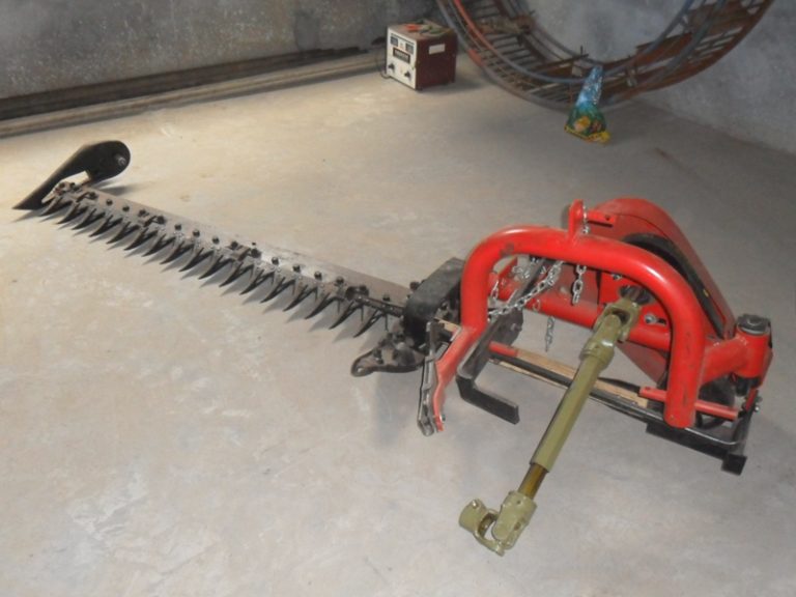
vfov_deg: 38.7
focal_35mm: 37
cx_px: 398
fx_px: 851
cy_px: 298
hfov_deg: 50.1
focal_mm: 6.6
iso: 400
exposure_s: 1/45
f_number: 4
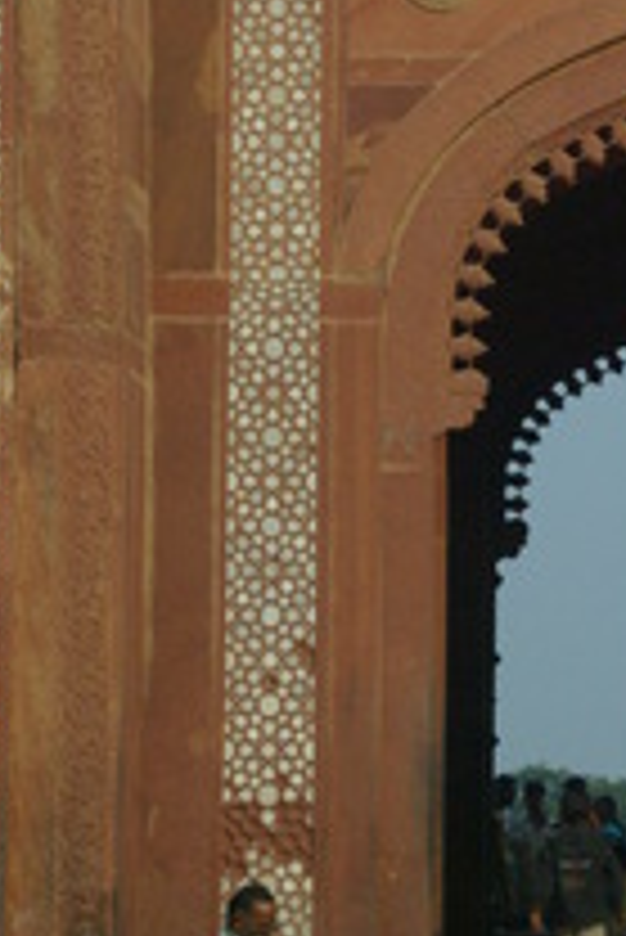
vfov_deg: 10.8
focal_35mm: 190
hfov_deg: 7.2
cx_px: 658
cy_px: 297
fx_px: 4951
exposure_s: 1/250
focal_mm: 55
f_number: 9.5
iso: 800
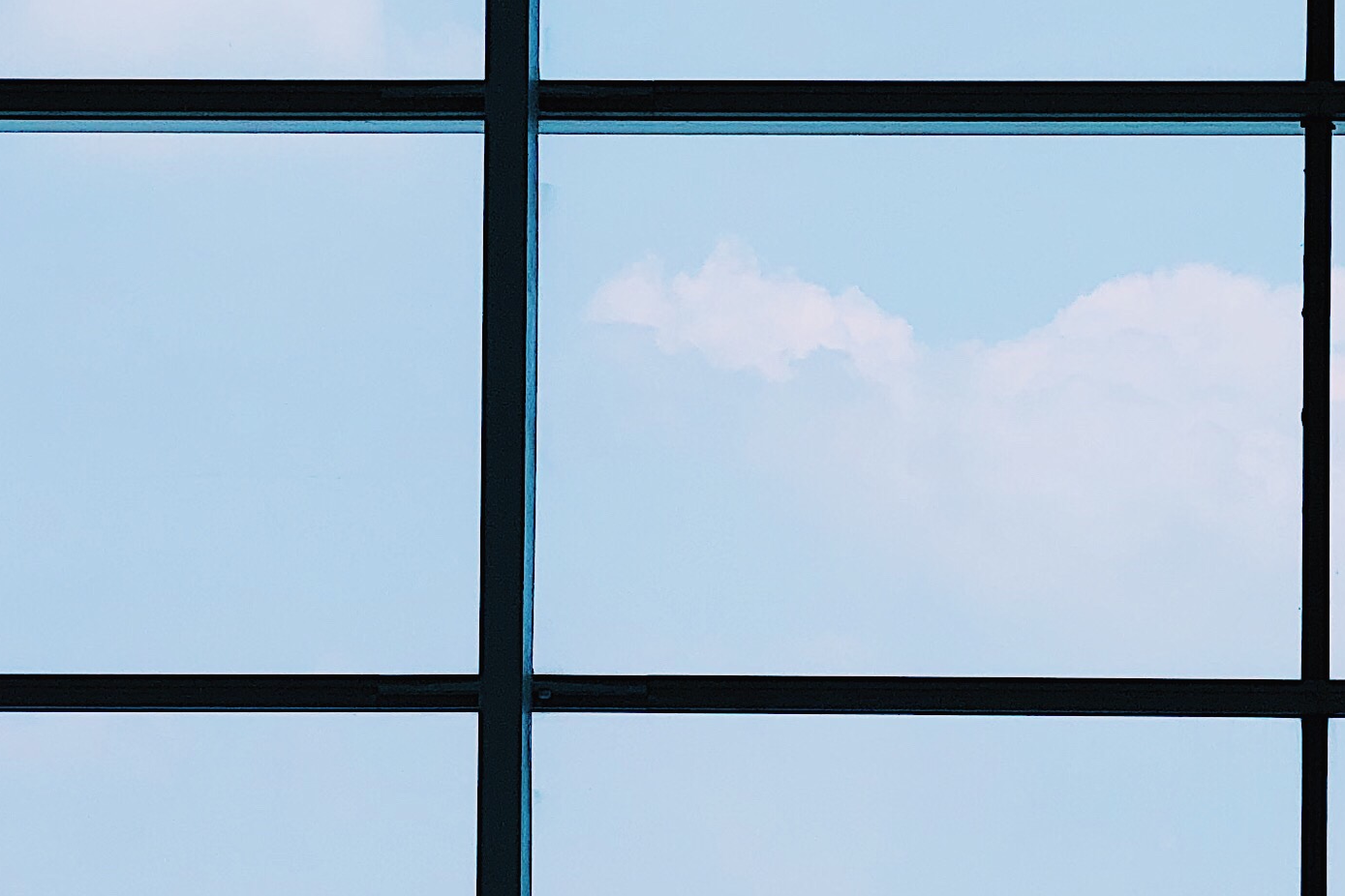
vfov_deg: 8.6
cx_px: 737
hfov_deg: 13.1
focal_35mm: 157
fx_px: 5865
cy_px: 1261
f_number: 2.4
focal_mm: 6
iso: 16
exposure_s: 1/774
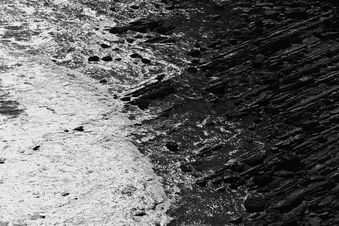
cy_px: 113
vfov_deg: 7.0
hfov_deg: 10.5
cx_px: 170
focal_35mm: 195
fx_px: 1836
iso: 100
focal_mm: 130
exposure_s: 1/500
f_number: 9
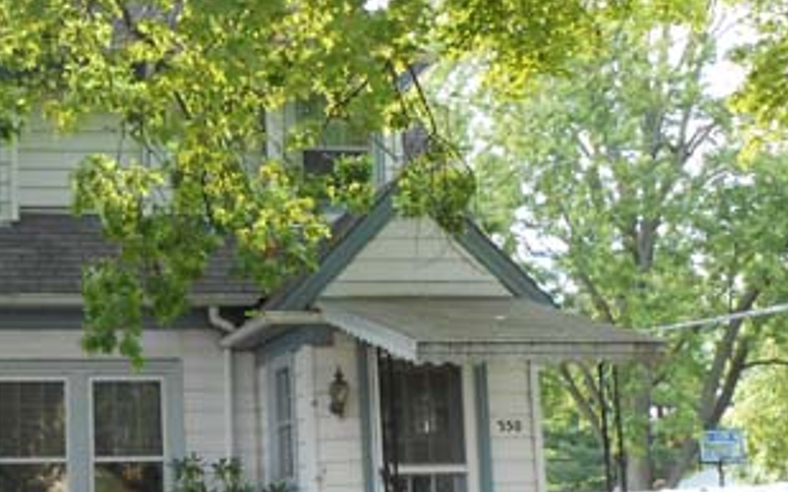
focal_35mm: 57
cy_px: 357
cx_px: 41
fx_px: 1224
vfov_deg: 22.6
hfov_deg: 33.3
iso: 80
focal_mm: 4.6
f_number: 3.5
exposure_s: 1/60
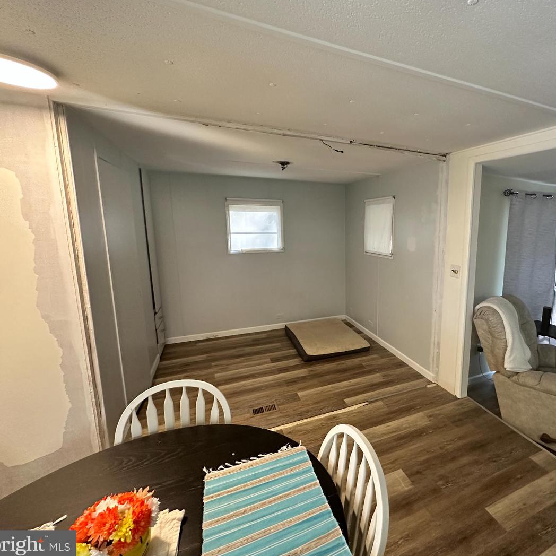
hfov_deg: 81.5
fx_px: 309
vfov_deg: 84.0
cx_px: 365
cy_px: 274
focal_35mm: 17
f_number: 2.2
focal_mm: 2.22
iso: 320
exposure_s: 1/60
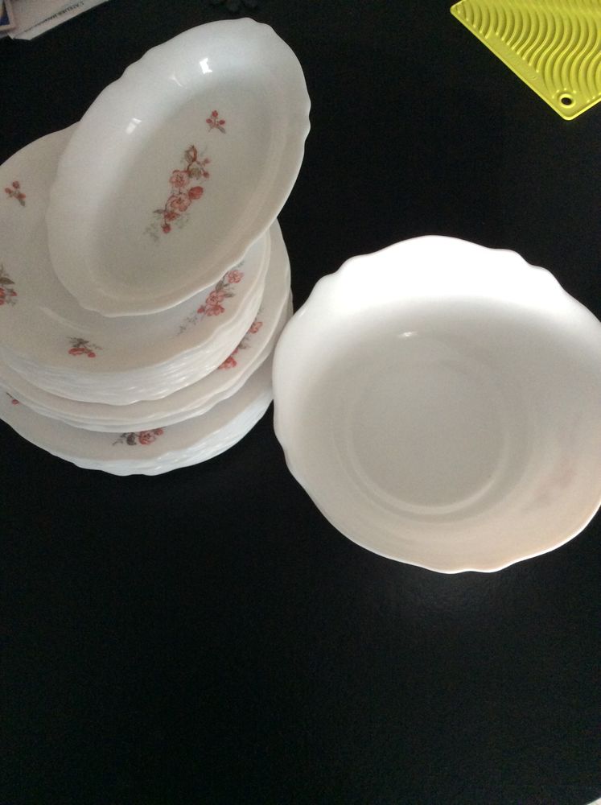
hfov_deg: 44.1
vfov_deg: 56.9
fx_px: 743
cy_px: 402
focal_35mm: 32
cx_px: 300
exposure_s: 1/25
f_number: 2.4
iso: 200
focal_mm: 3.3
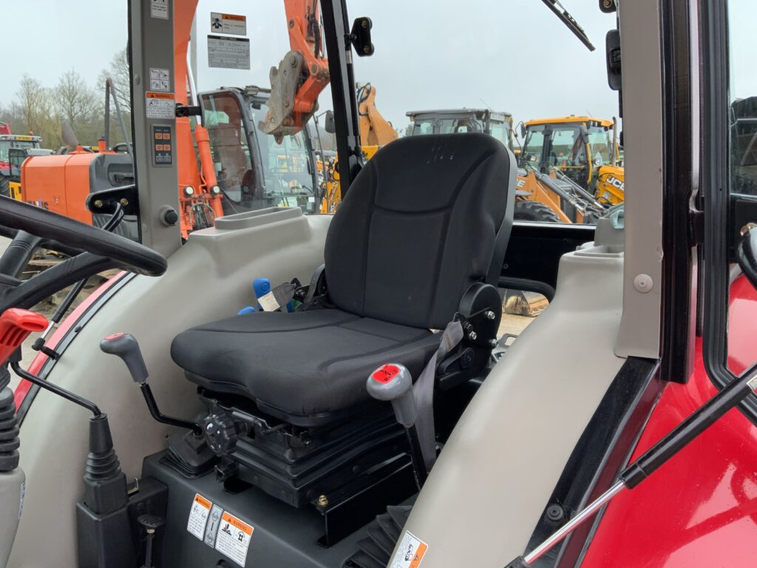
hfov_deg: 61.7
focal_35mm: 29
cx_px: 378
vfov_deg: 48.2
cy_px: 284
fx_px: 634
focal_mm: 3
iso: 20
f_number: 1.8
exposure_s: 1/122
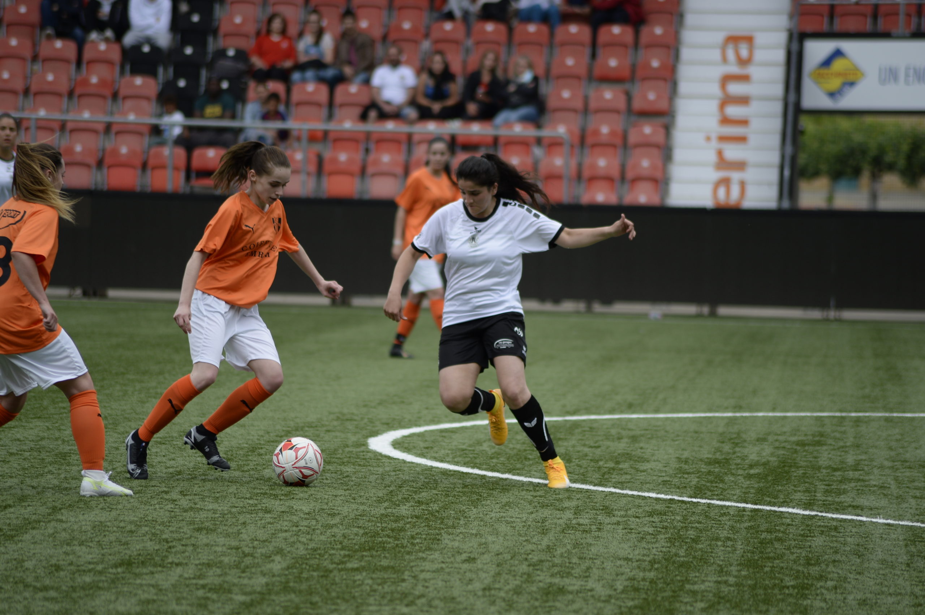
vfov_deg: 4.6
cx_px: 462
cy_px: 308
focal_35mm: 300
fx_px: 7700
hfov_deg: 6.9
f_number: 5.6
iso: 360
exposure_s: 1/1000
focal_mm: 300
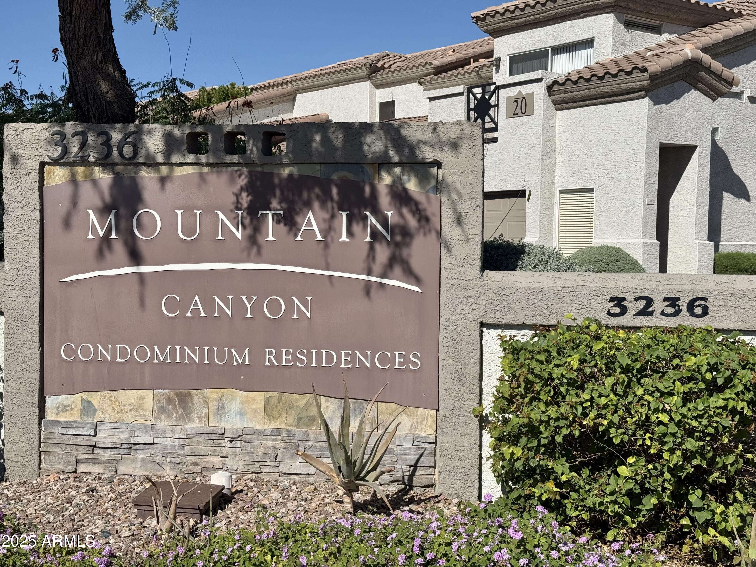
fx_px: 1048
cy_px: 284
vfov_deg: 30.3
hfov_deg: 39.7
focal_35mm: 48
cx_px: 378
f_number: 1.78
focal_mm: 6.76
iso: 64
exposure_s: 1/8772
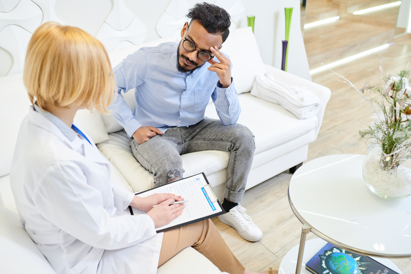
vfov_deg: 37.9
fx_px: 400
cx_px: 206
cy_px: 137
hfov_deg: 54.4
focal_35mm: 35
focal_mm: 35
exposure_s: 1/160
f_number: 3.5
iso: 640
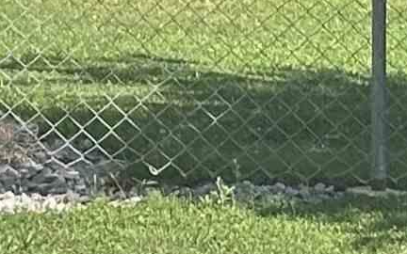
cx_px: -590
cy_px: -454
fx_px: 4015
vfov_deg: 3.6
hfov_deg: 5.6
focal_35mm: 362
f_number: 1.78
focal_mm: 6.86
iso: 64
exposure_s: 1/1541
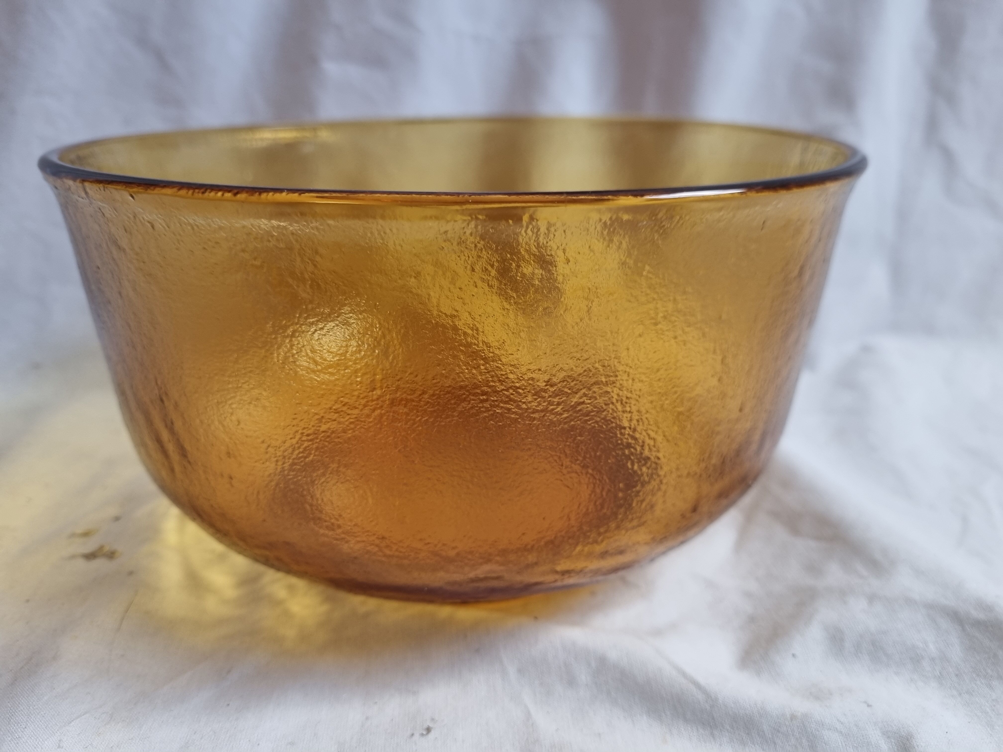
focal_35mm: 26
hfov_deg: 67.3
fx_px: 753
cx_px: 502
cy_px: 376
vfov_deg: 53.1
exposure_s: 1/100
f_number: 1.8
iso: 200
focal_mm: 5.4
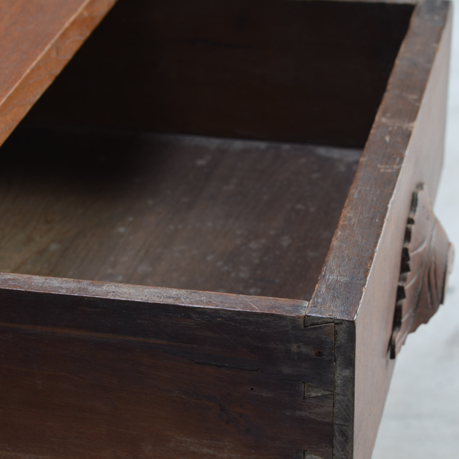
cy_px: 296
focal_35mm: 107
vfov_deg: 16.3
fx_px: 1600
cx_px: 230
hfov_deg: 16.3
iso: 100
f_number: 9
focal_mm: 55
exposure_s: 1/100
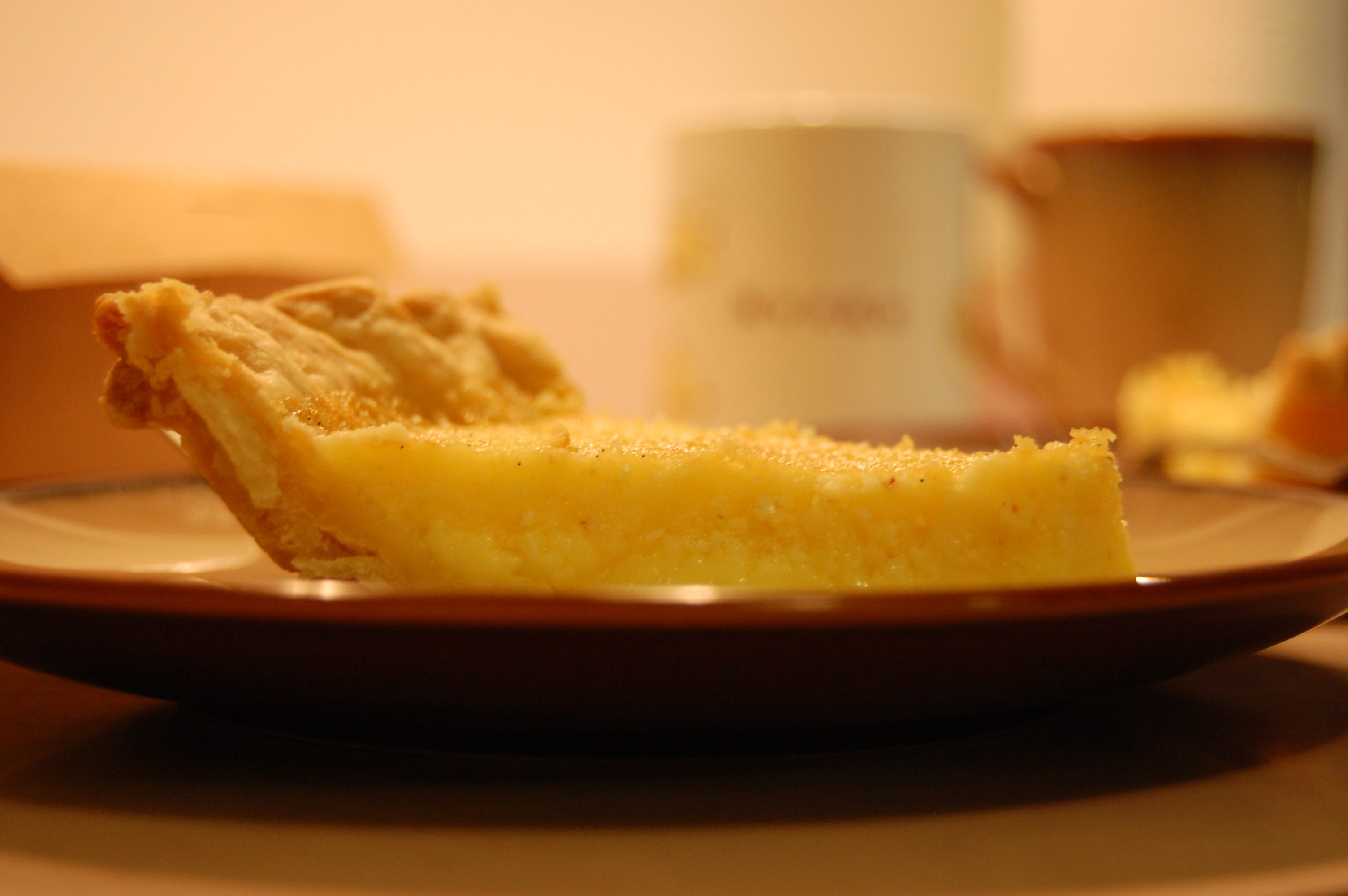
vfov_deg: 20.1
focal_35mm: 68
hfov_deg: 29.9
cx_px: 674
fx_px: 2525
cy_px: 448
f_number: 5.3
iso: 800
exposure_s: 1/15
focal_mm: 45
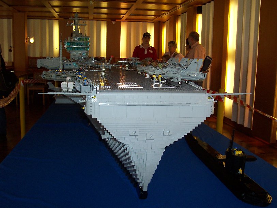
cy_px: 104
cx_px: 138
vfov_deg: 38.7
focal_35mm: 37
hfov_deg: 50.1
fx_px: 296
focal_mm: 5.6
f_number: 2.8
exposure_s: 1/60
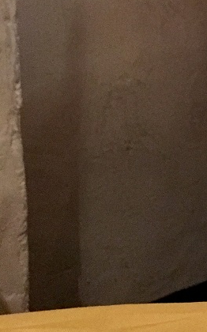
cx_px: 356
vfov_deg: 22.8
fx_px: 795
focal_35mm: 88
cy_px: 14
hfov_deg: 13.5
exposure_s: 1/4
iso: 320
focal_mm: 4.15
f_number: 2.2
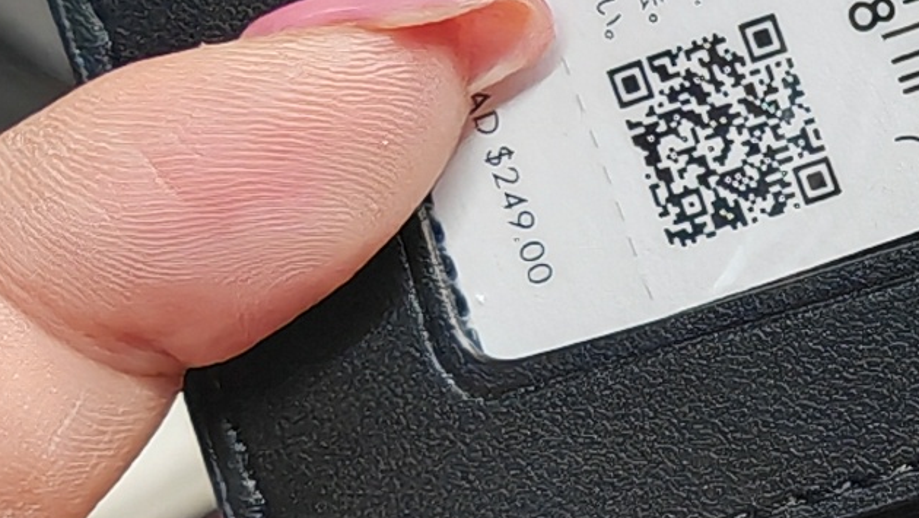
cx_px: 1594
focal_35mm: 177
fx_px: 4315
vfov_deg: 6.9
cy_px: 277
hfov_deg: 11.4
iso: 200
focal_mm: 5.3
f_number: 1.9
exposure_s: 1/240
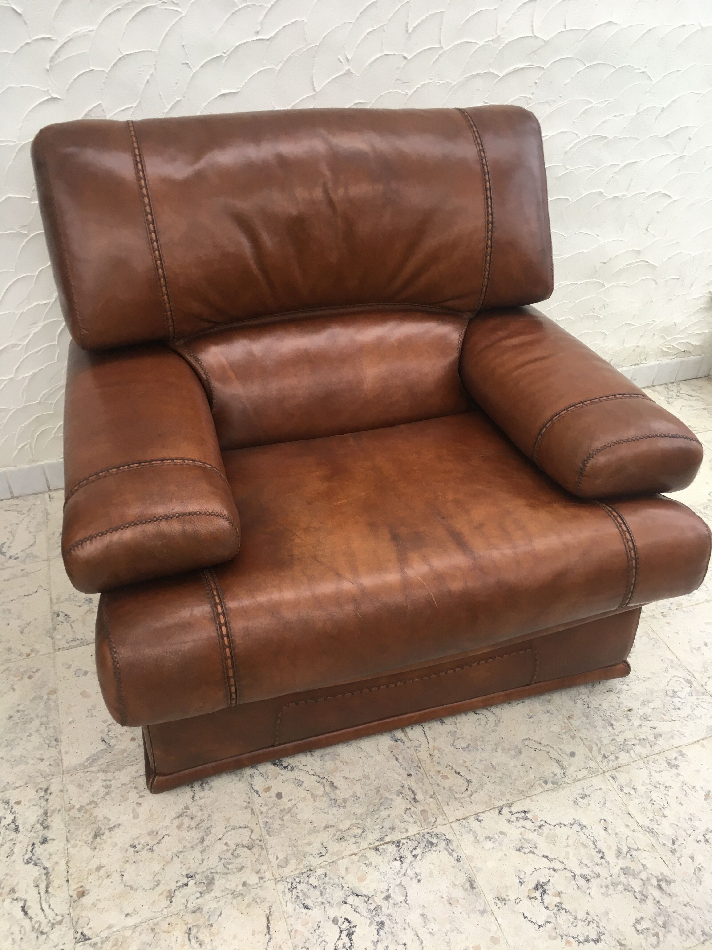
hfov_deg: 48.2
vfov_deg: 61.7
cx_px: 356
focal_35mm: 29
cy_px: 475
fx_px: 795
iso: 32
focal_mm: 4.15
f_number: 2.2
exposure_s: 1/33
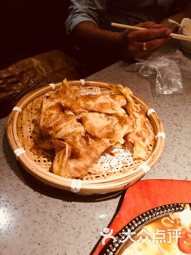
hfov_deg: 48.2
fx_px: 213
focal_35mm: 29
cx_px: 96
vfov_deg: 61.7
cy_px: 128
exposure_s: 1/33
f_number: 2.2
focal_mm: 4.15
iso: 64
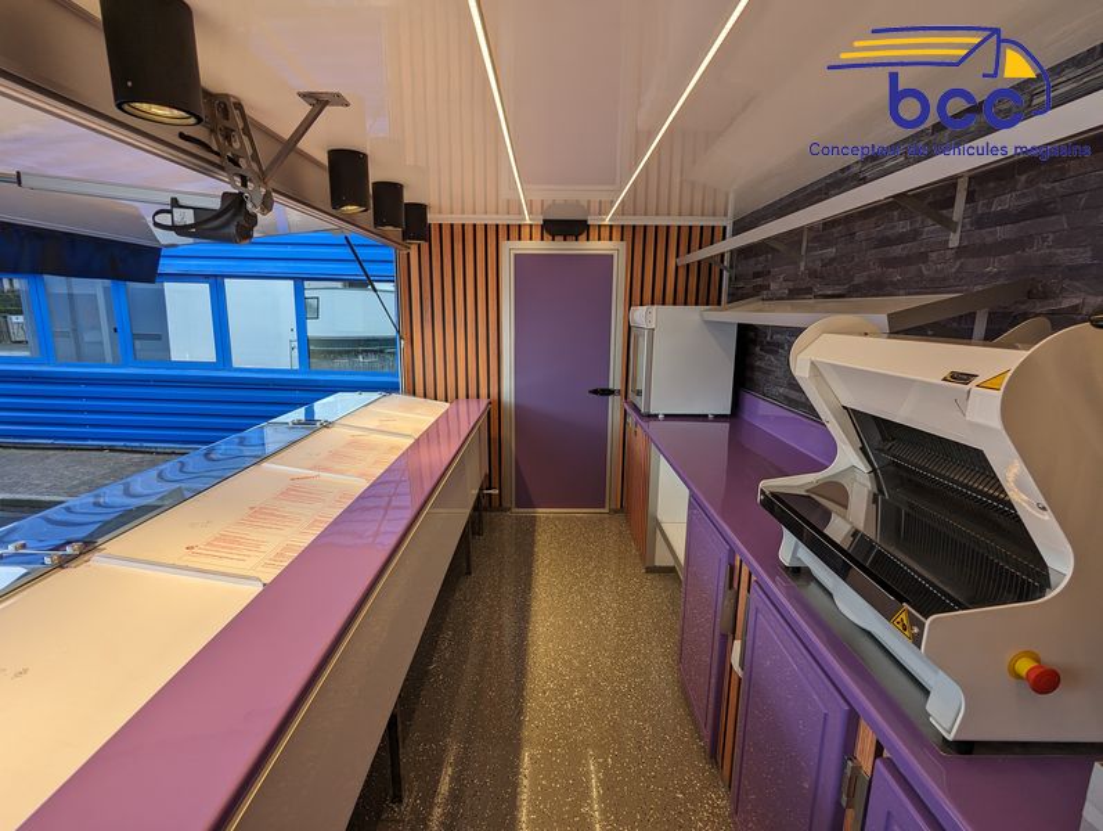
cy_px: 416
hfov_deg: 94.4
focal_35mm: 16
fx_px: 511
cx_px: 552
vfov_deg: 78.2
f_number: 2.2
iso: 40
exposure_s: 1/430
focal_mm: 2.35
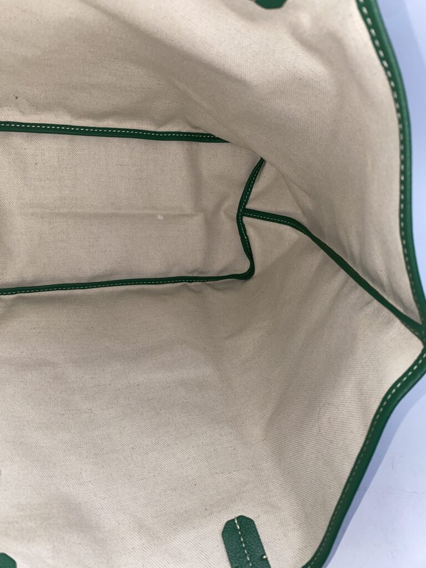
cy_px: 284
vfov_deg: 67.3
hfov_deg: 53.1
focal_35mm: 26
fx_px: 427
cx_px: 213
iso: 32
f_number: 1.8
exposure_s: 1/186
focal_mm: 4.25
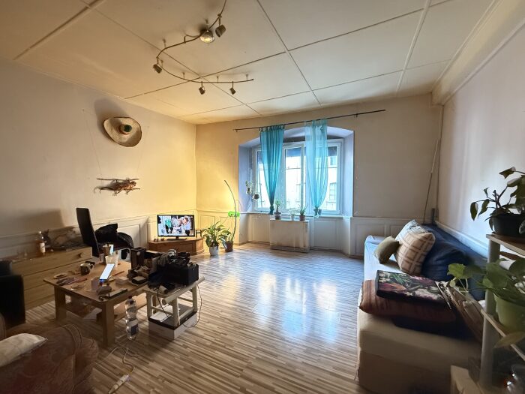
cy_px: 197
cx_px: 262
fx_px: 212
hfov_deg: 102.1
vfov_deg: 85.7
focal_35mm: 14
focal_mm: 2.22
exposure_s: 1/36
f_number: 2.2
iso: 1250
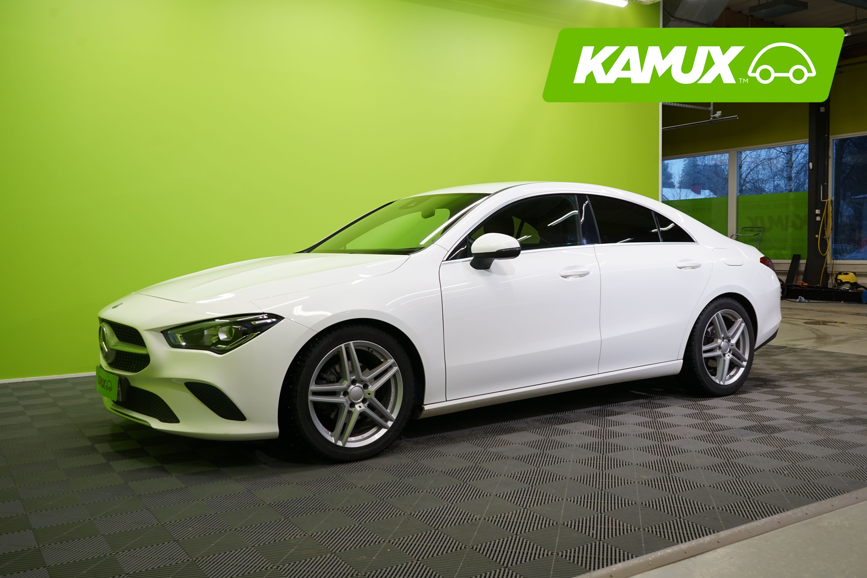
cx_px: 434
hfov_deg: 58.7
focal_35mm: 32
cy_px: 289
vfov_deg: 41.1
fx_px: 771
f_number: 6.3
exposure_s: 1/30
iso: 500
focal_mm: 32
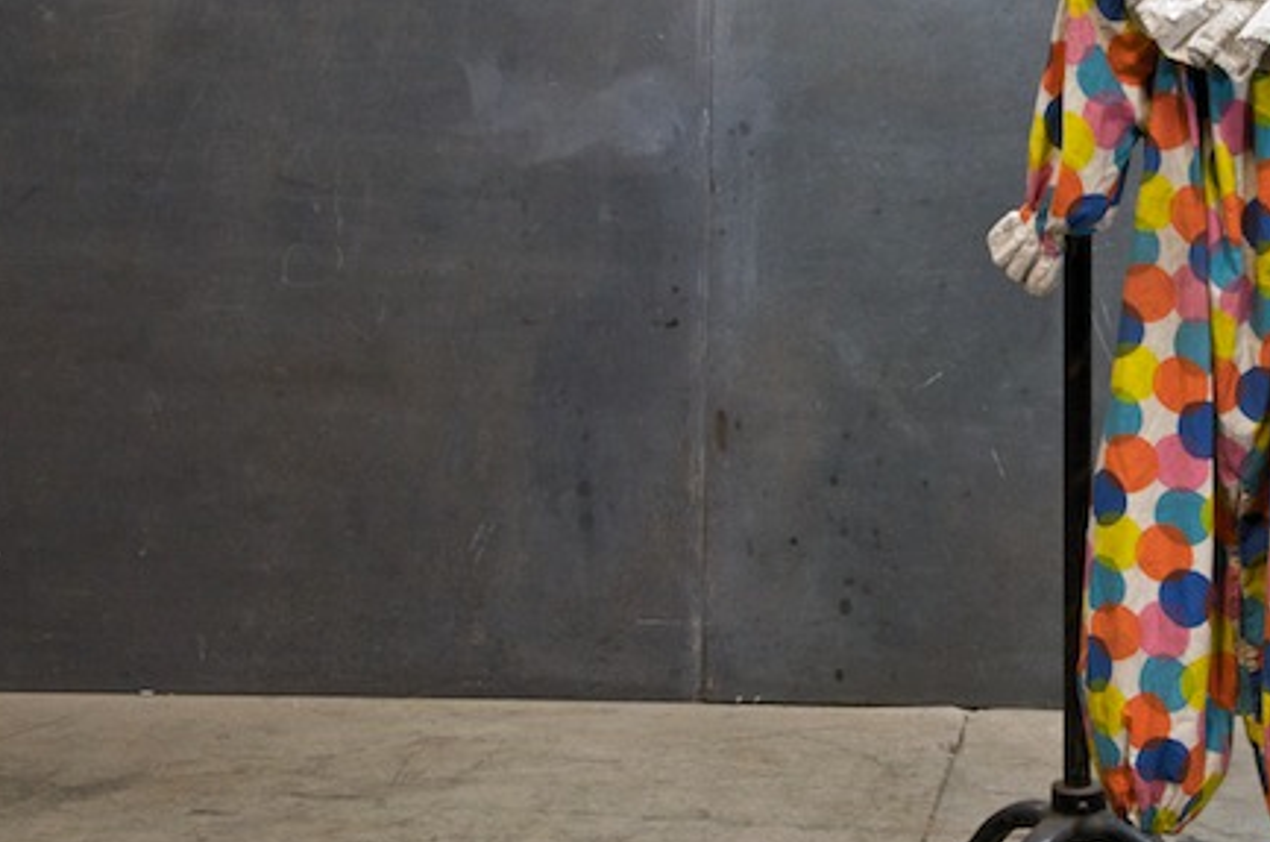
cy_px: 343
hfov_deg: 23.1
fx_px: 3026
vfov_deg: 15.8
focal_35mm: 86
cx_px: 1159
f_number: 11
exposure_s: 1/5
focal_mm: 31
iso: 1000
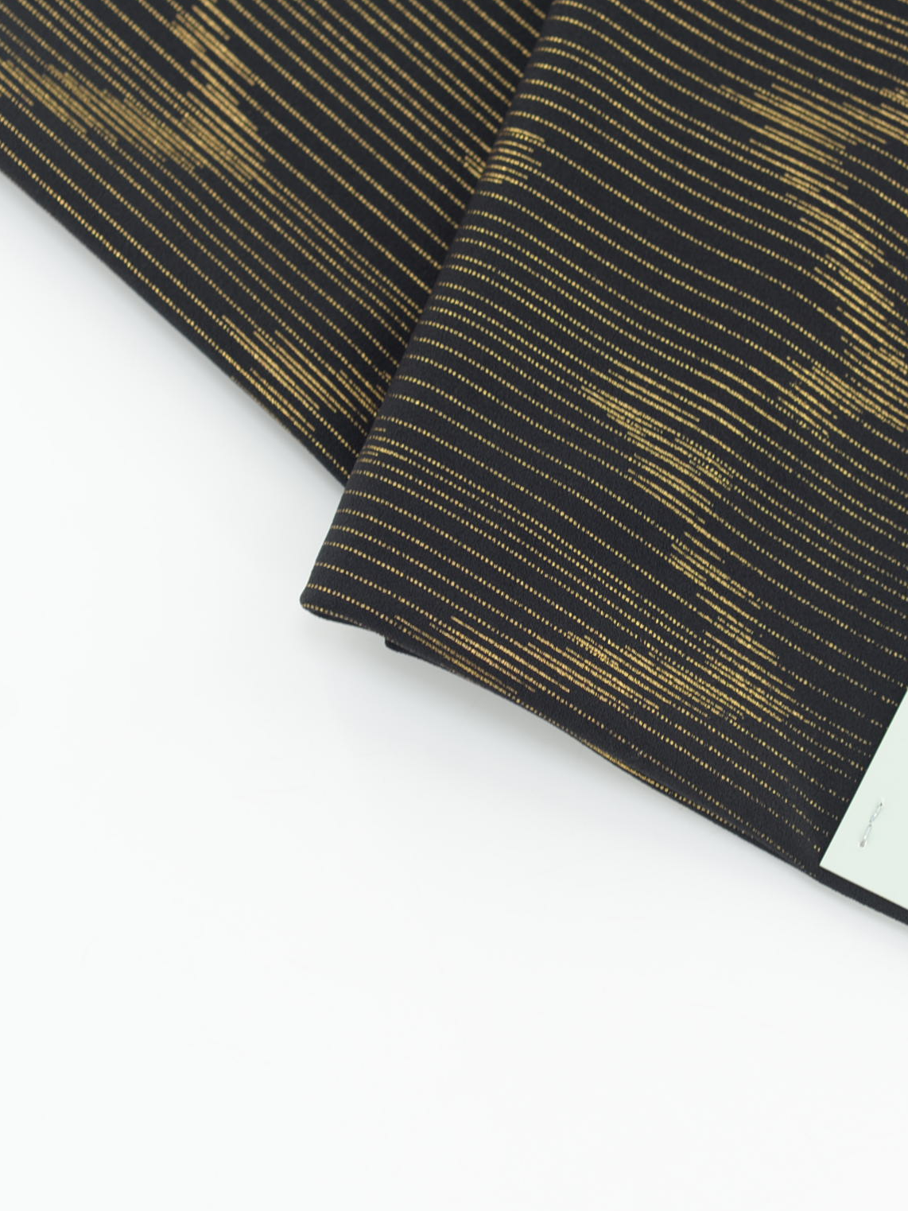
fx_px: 3323
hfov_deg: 15.5
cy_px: 621
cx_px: 595
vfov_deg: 20.7
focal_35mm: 95
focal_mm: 50
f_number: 4
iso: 100
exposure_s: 1/80
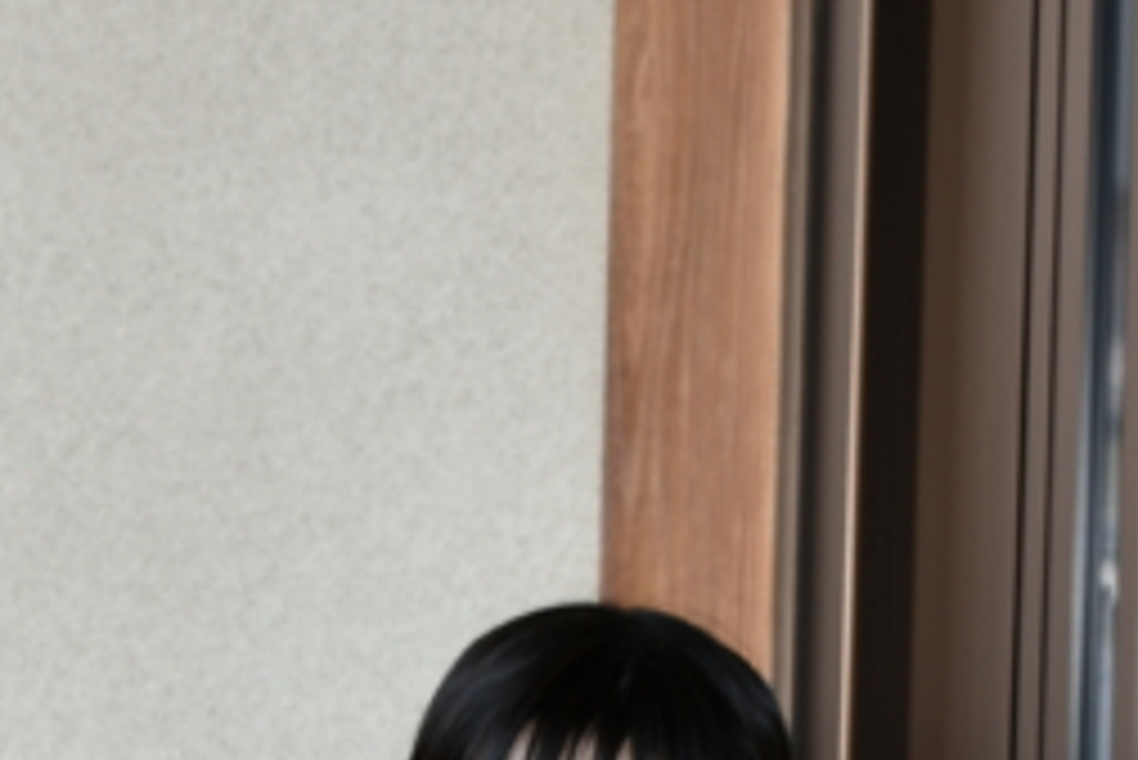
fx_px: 7306
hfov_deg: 8.9
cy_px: 1320
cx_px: 67
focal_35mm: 231
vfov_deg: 5.9
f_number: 4.5
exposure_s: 1/250
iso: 100
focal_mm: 38
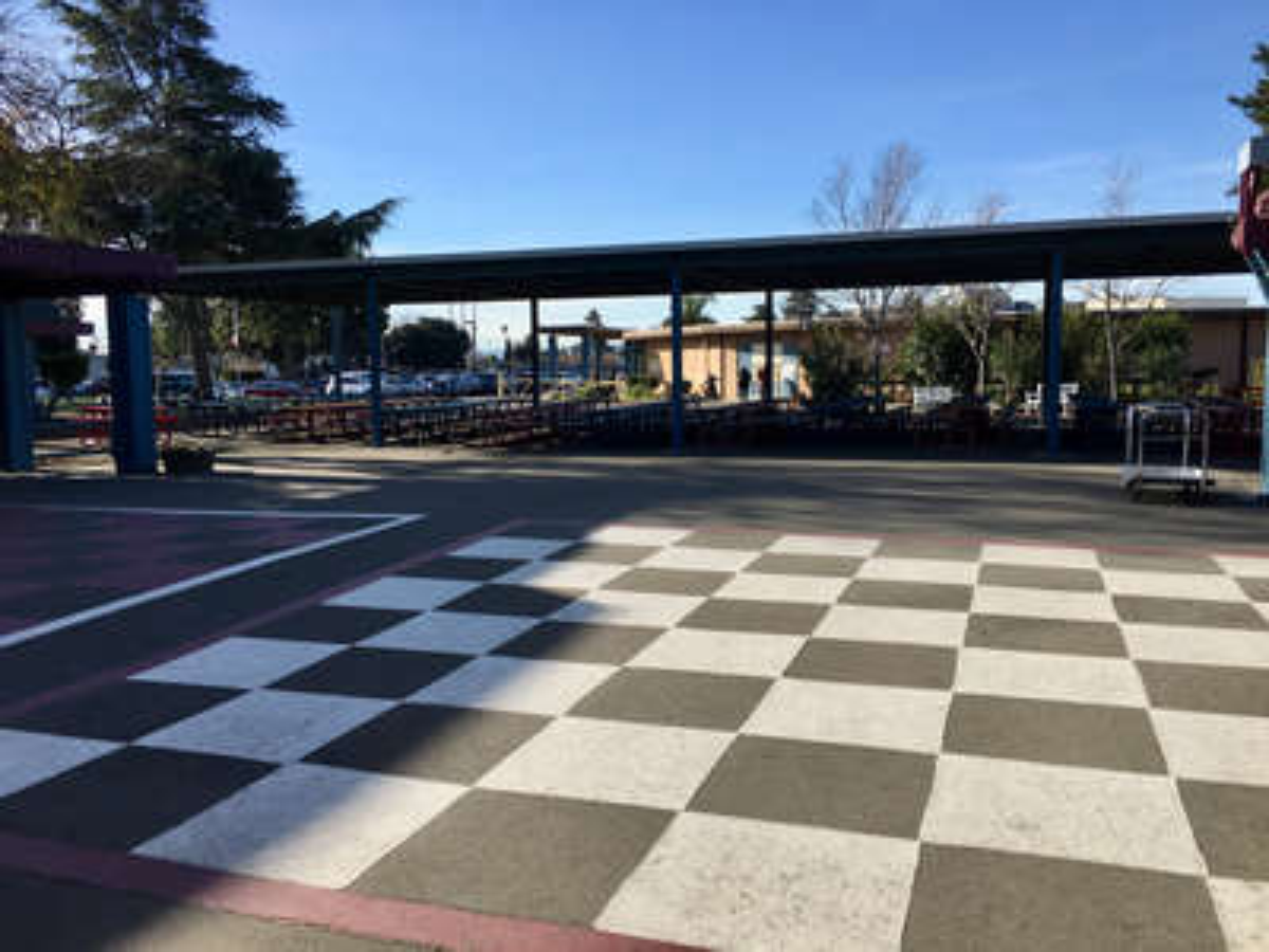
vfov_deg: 48.2
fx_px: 1063
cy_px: 476
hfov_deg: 61.7
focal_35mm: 29
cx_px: 634
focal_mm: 4.15
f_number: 2.2
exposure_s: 1/1326
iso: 25
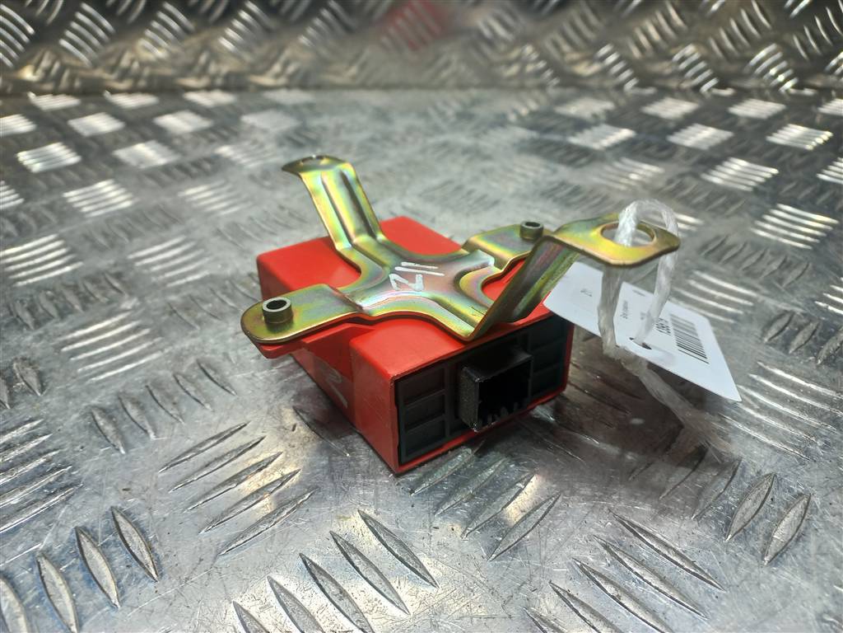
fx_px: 609
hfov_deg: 69.4
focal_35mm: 25
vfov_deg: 54.9
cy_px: 316
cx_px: 422
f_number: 1.8
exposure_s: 1/50
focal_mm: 4.6
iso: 32
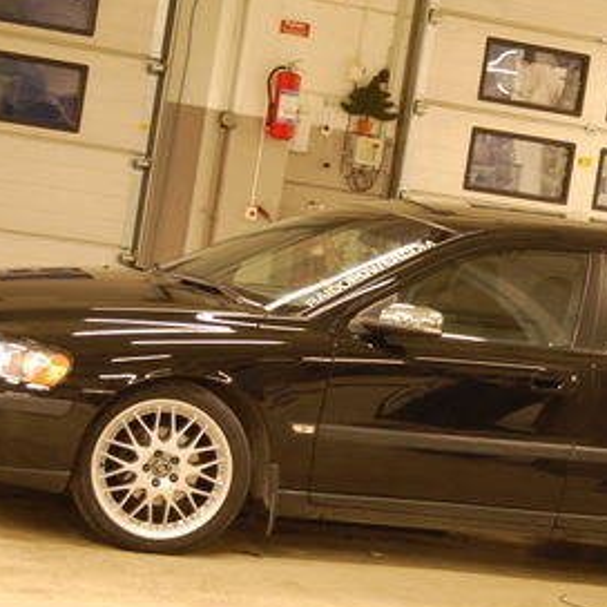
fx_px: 2500
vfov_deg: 13.8
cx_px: 513
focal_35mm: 126
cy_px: 292
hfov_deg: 13.8
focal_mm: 42
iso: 800
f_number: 5.3
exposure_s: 1/20
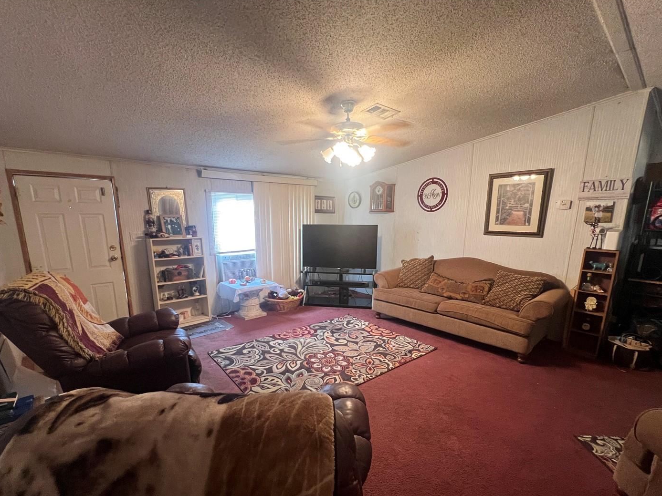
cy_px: 280
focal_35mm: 15
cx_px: 326
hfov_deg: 98.2
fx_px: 287
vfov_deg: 81.3
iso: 500
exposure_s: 1/60
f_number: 1.8
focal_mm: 1.57
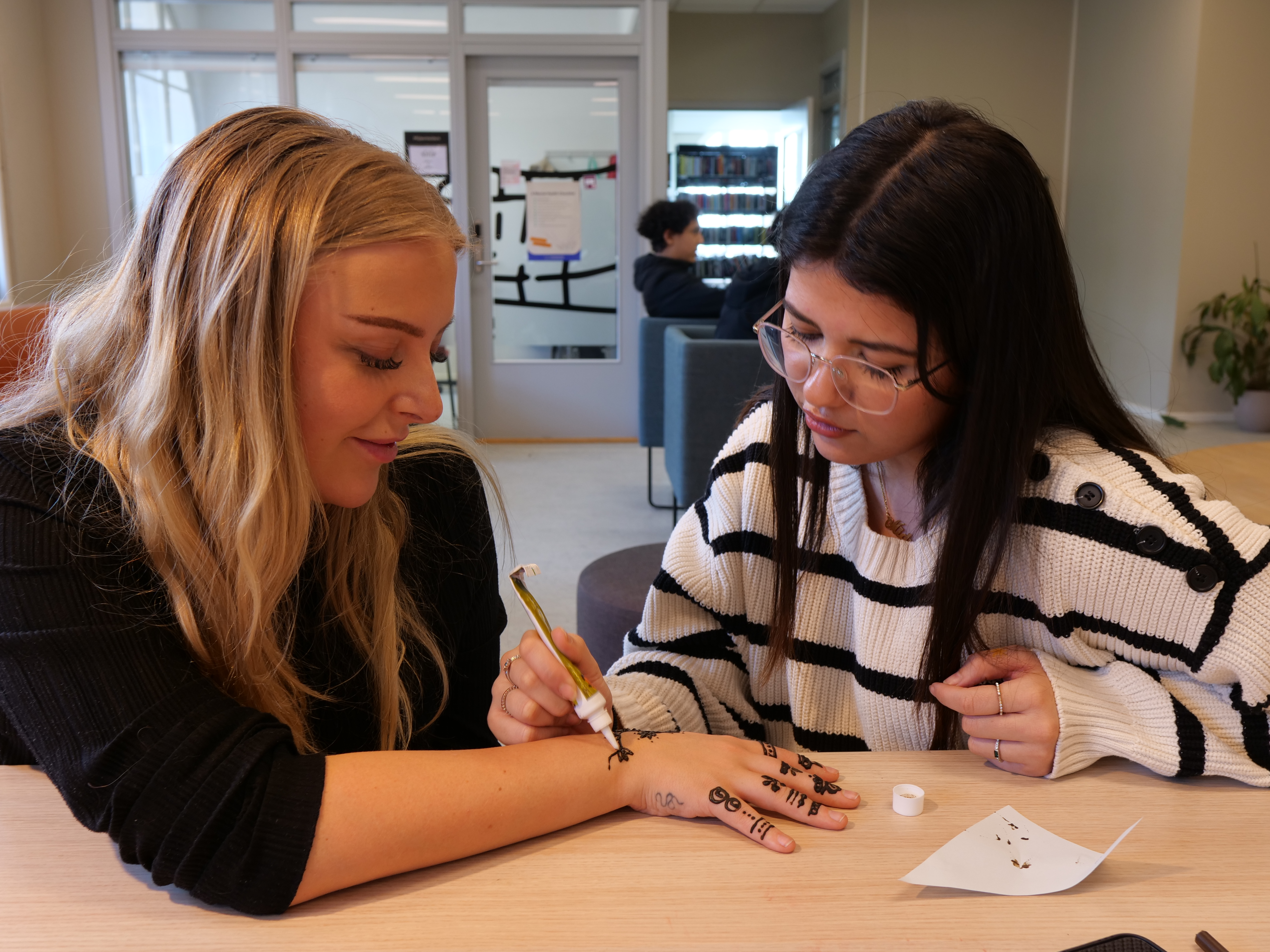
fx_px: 1174
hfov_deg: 56.8
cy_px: 476
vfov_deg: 44.2
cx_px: 635
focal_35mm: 32
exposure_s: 1/10
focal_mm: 16
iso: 200
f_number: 4.5
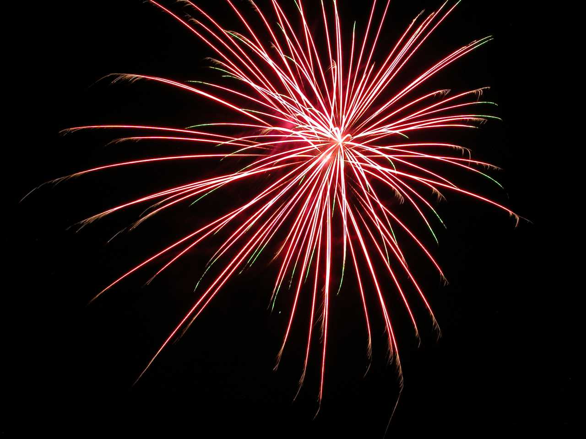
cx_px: 293
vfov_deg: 40.7
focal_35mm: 35
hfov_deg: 52.6
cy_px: 220
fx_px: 593
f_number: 8
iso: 100
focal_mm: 8.9
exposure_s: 8
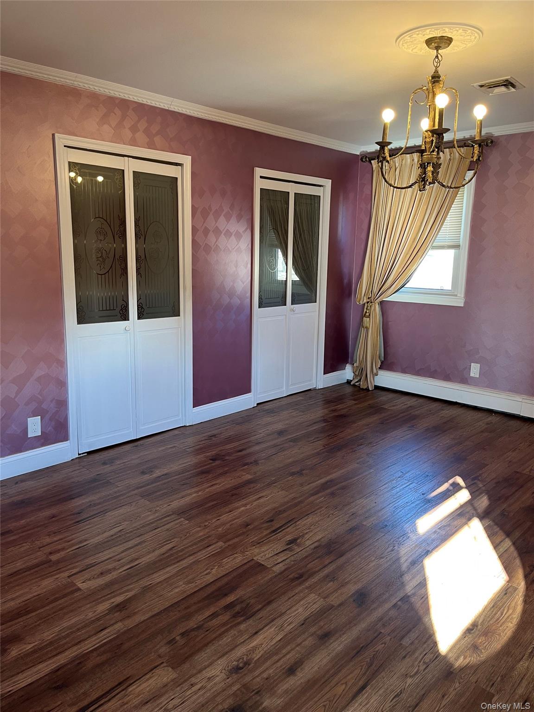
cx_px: 267
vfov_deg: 67.3
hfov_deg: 53.1
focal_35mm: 26
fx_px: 535
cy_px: 356
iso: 100
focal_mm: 5.1
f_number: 1.6
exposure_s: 1/60
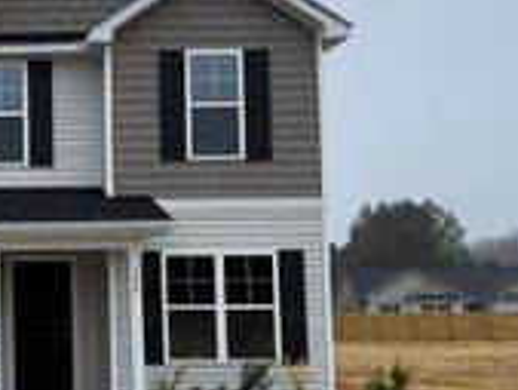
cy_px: 204
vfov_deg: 20.7
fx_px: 1063
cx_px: -89
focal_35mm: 71
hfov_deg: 24.9
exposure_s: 1/2525
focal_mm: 6.76
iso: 80
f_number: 1.78
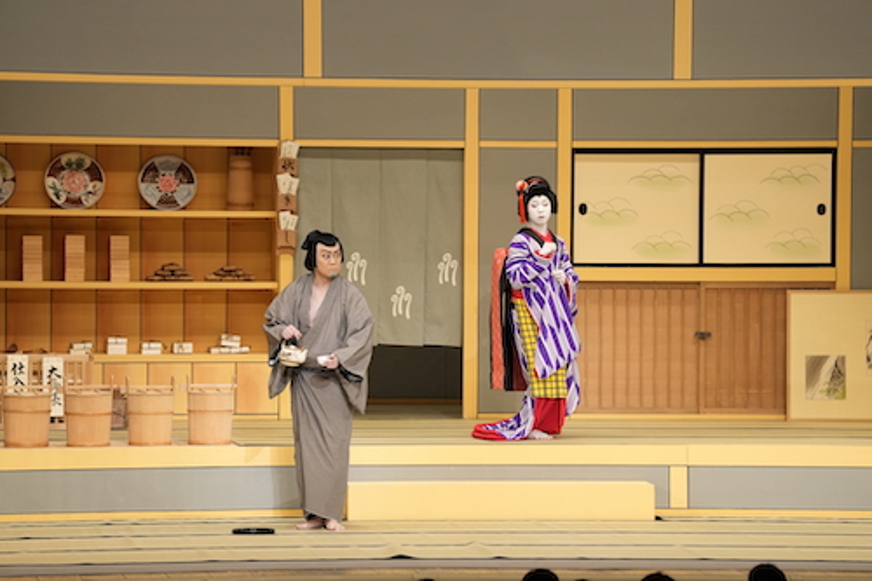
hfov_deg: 10.3
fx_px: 4843
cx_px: 436
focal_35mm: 200
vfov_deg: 6.9
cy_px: 290
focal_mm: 200
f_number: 5.6
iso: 2000
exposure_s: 1/200
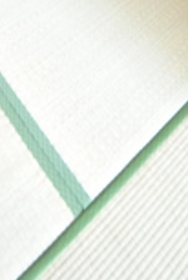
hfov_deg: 27.0
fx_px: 391
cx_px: 73
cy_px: -251
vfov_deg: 20.9
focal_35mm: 50
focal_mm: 8
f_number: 4.5
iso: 1600
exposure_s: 1/25
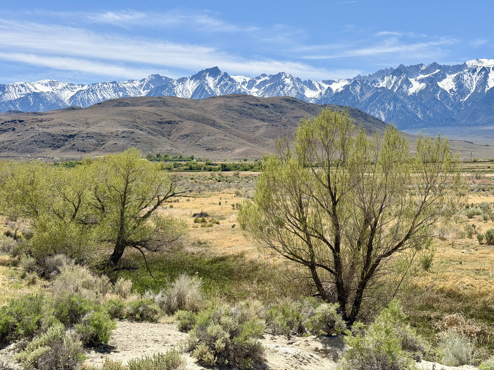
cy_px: 185
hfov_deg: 39.7
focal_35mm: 48
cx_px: 247
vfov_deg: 30.3
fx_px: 685
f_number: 1.78
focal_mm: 6.76
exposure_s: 1/6536
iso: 64
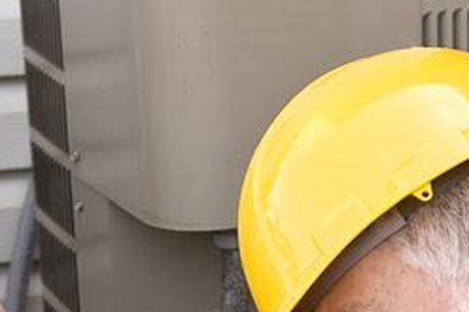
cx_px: 139
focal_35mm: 243
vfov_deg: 5.5
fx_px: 3164
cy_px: 657
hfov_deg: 8.5
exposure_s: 1/160
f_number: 5.6
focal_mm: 48
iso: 200
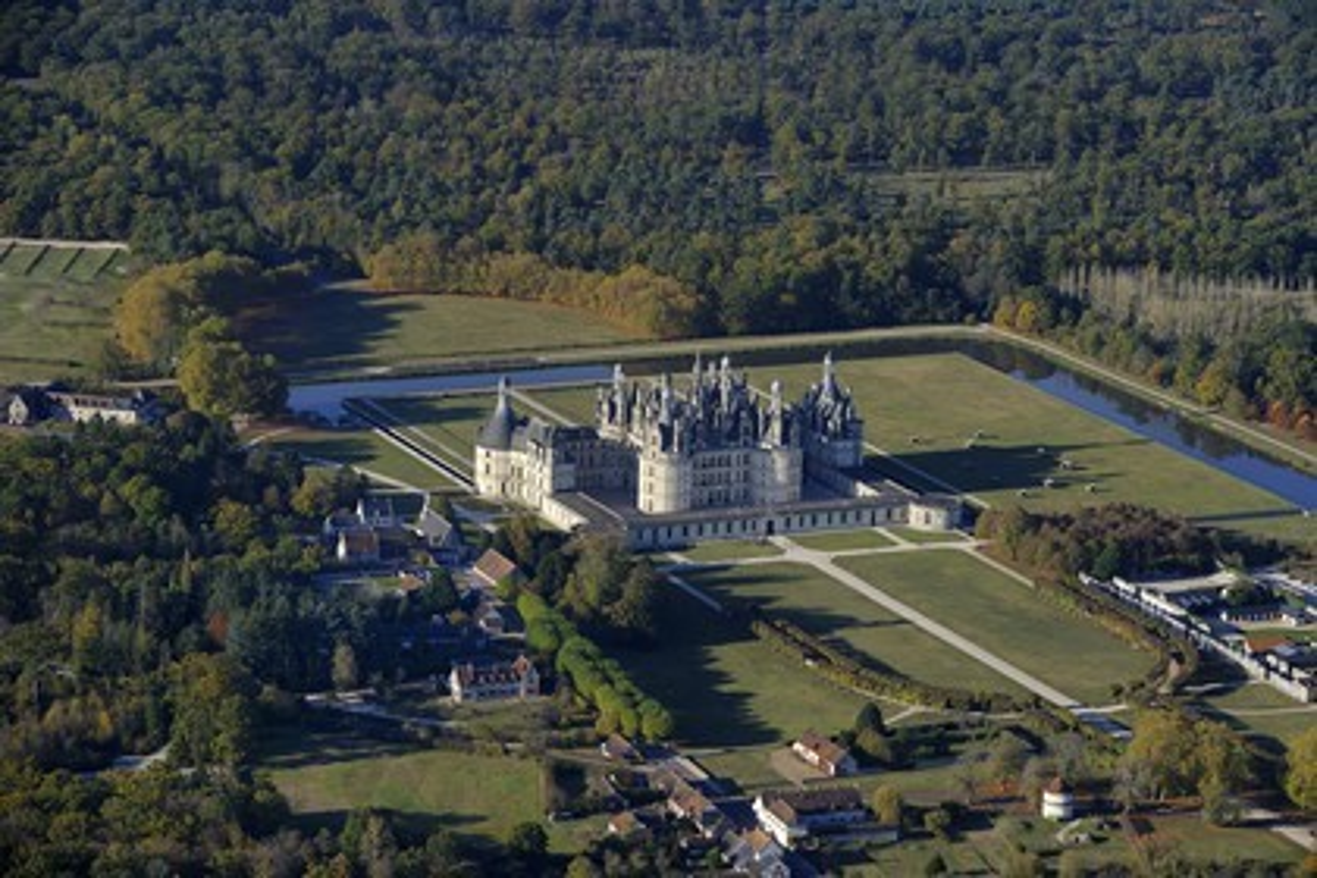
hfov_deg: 17.1
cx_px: 658
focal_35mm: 120
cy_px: 439
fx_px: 4390
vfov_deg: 11.4
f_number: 7.1
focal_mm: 120
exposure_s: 1/1000
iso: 400
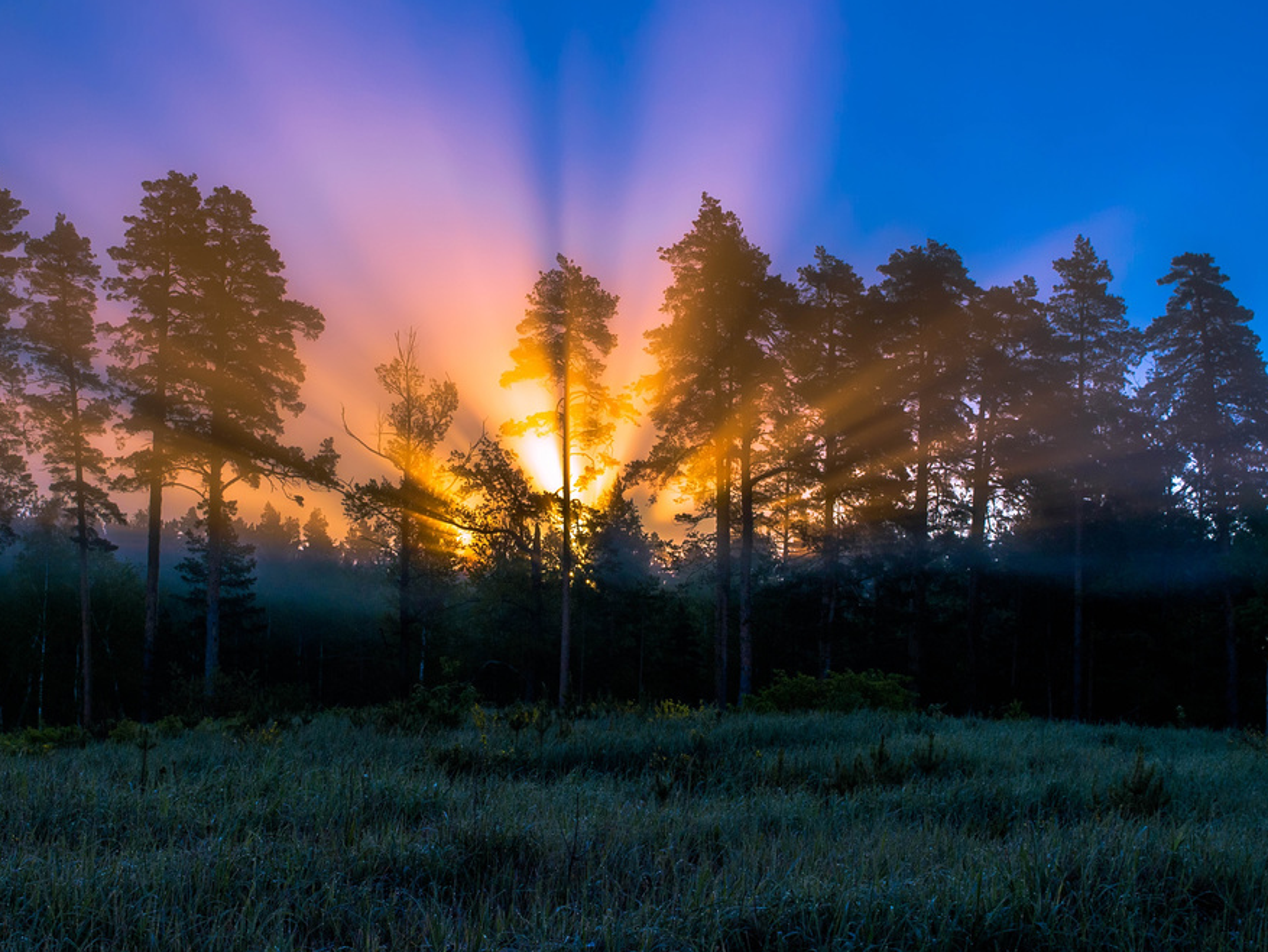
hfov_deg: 28.1
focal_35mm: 69
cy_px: 358
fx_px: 2528
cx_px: 519
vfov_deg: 21.3
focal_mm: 30
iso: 200
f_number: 9
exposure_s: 1/640
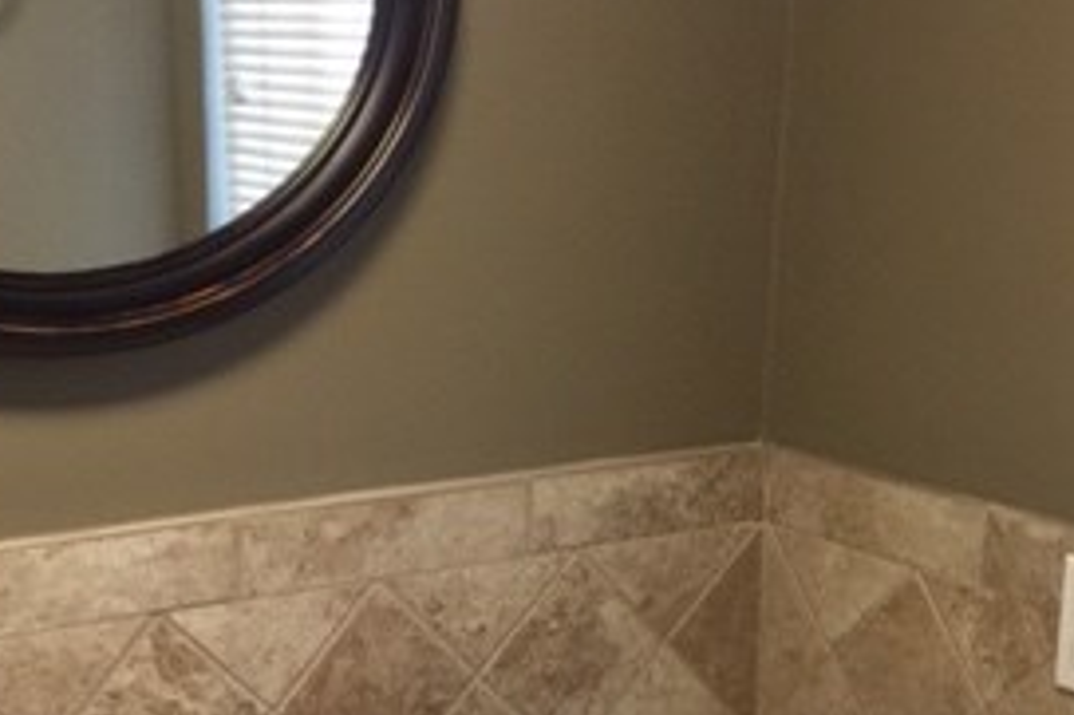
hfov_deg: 28.3
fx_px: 2117
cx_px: 383
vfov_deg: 18.0
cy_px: 916
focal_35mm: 71
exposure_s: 1/10
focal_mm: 4.15
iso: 125
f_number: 2.2
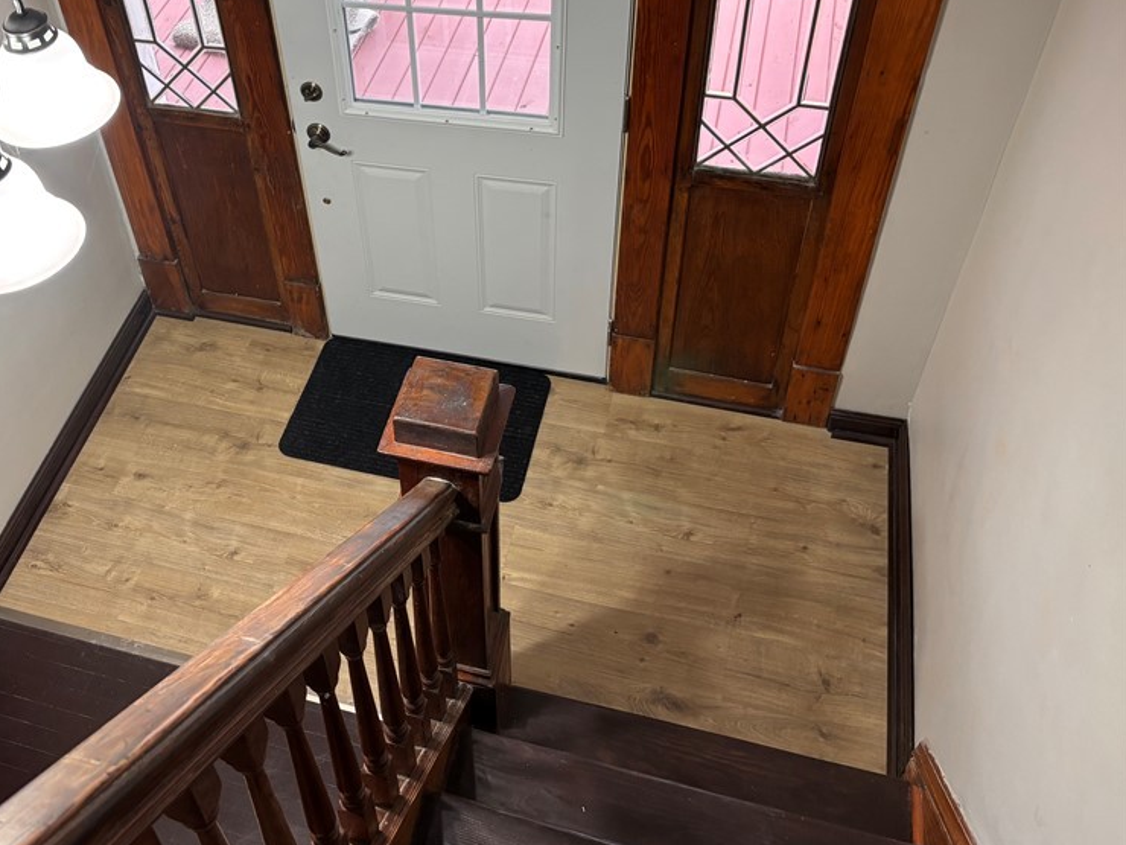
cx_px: 350
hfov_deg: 50.2
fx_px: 1171
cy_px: 297
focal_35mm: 36
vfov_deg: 39.3
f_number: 1.6
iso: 125
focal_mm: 5.96
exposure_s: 1/60
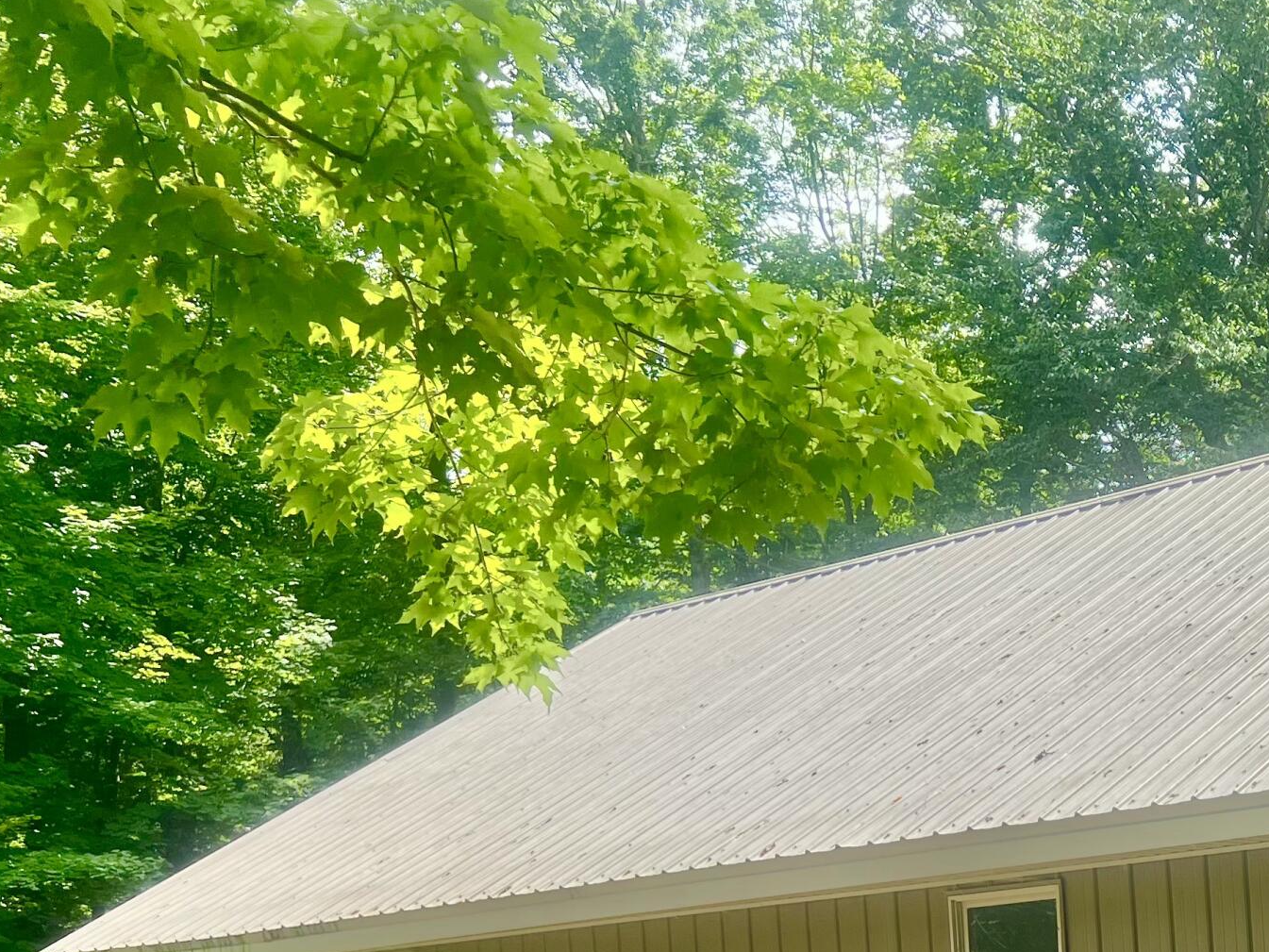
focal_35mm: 58
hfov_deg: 30.2
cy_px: 961
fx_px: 2126
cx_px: 1351
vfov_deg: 24.1
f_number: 1.5
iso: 50
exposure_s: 1/1575
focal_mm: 5.7
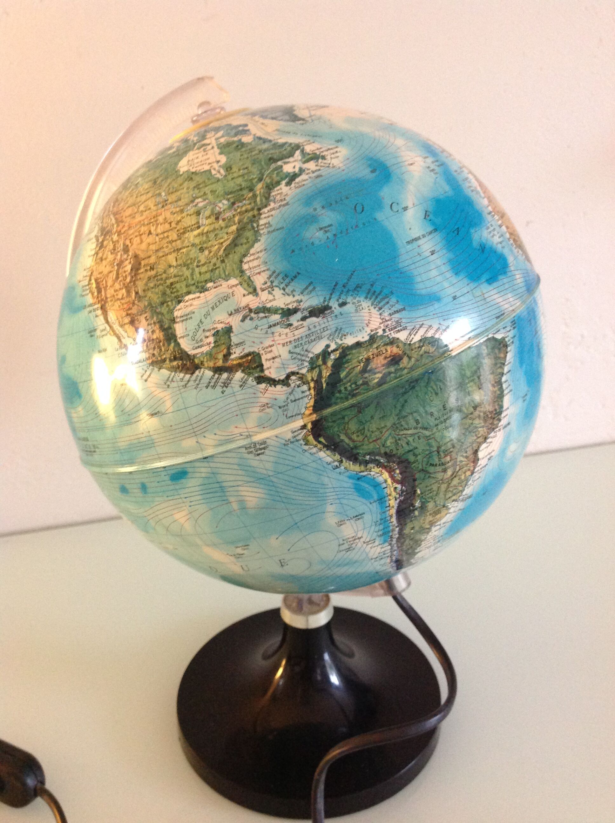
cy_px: 412
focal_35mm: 35
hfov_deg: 40.6
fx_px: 831
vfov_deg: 52.7
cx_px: 308
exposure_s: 1/15
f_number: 2.4
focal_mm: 4.28
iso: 250
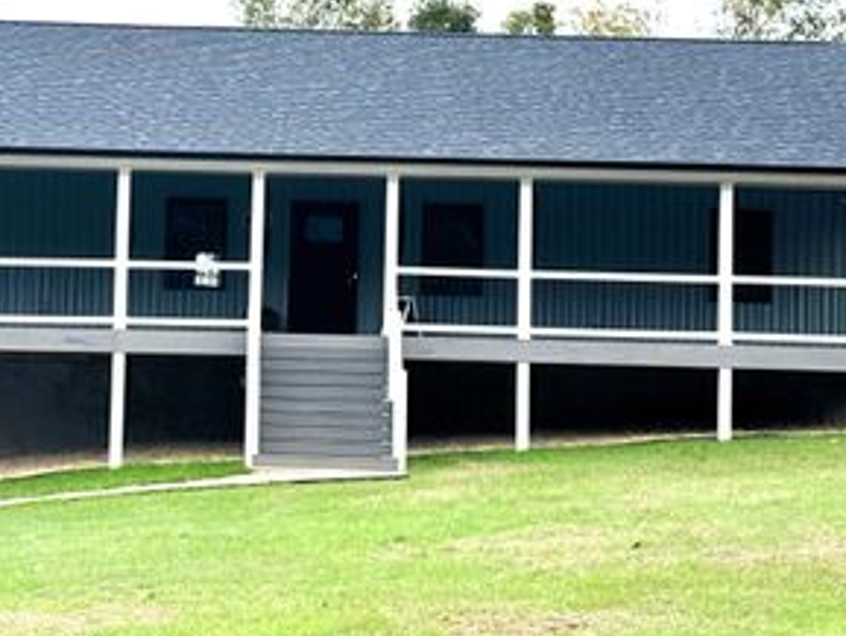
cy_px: 242
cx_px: 348
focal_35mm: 95
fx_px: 2323
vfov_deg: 15.6
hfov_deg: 20.6
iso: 64
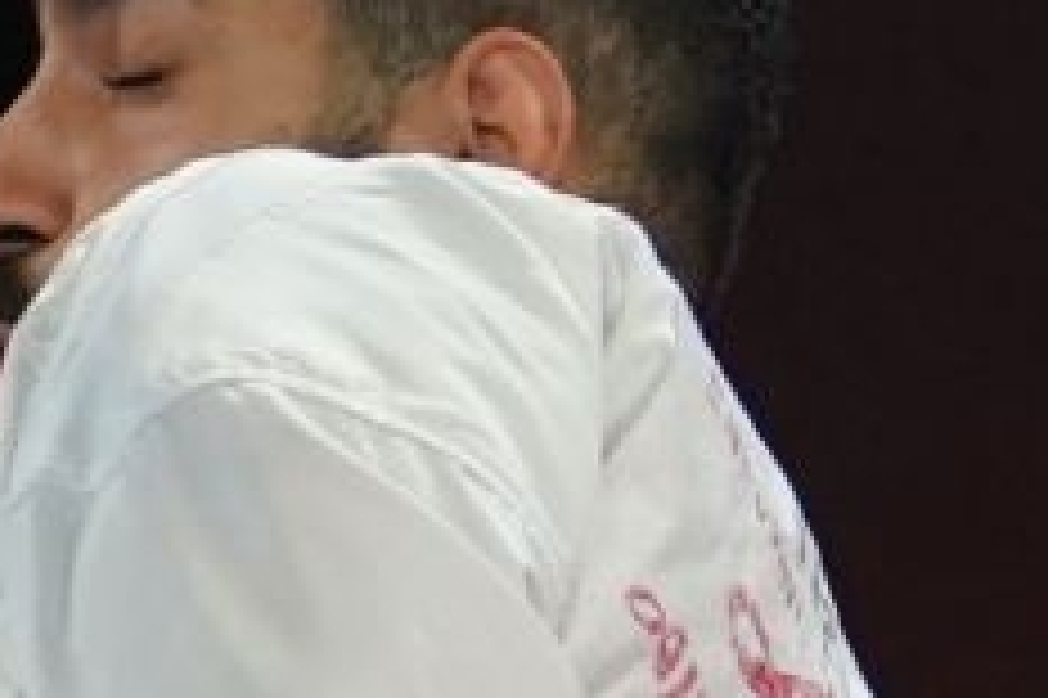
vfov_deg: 0.8
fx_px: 48492
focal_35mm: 1667
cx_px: -2411
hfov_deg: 1.2
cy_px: 959
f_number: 2.8
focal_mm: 144
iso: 1600
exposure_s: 1/1000
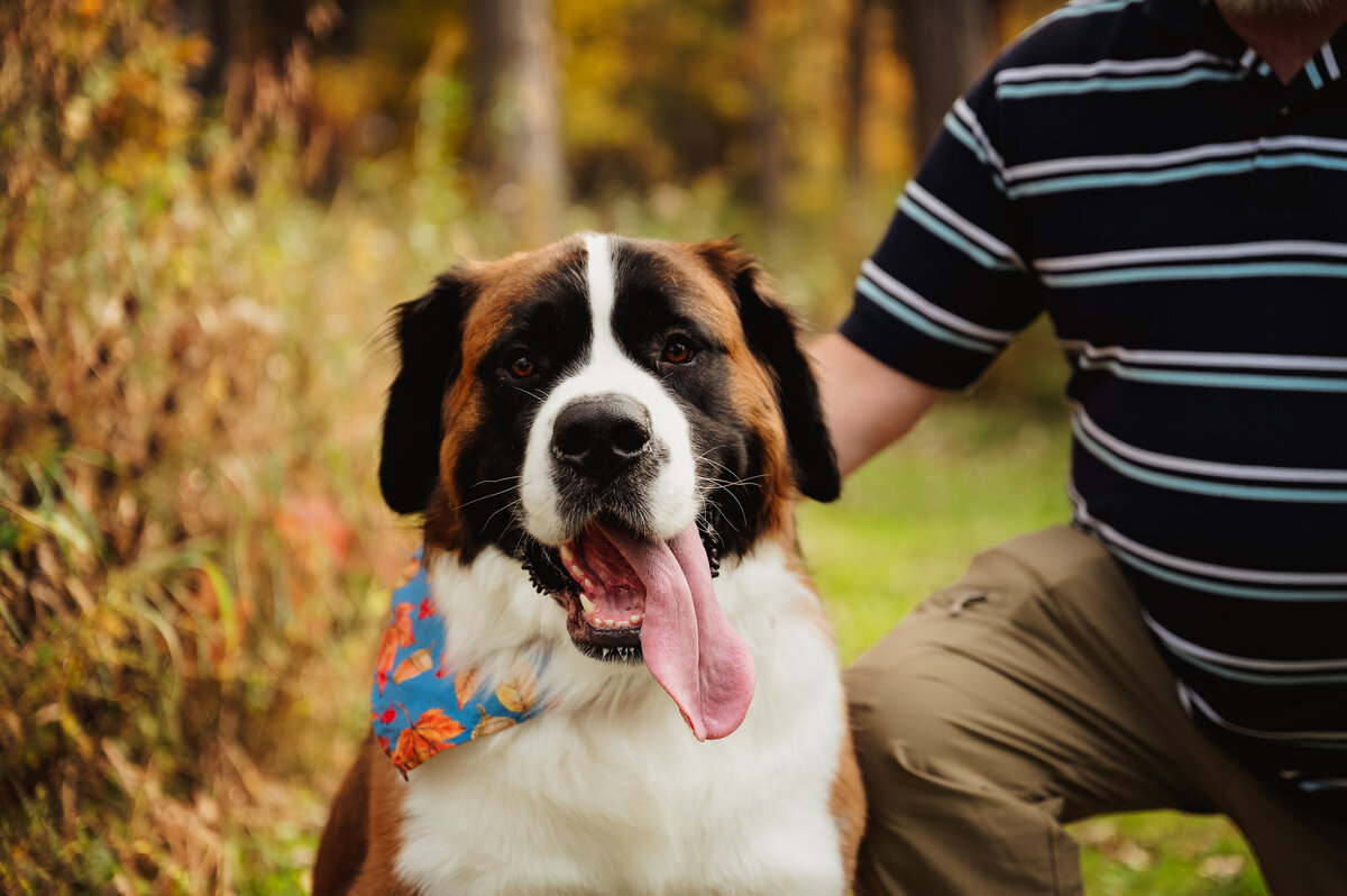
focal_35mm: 70
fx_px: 2617
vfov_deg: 19.4
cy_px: 448
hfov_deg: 28.9
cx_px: 674
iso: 500
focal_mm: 70
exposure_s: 1/800
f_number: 2.8
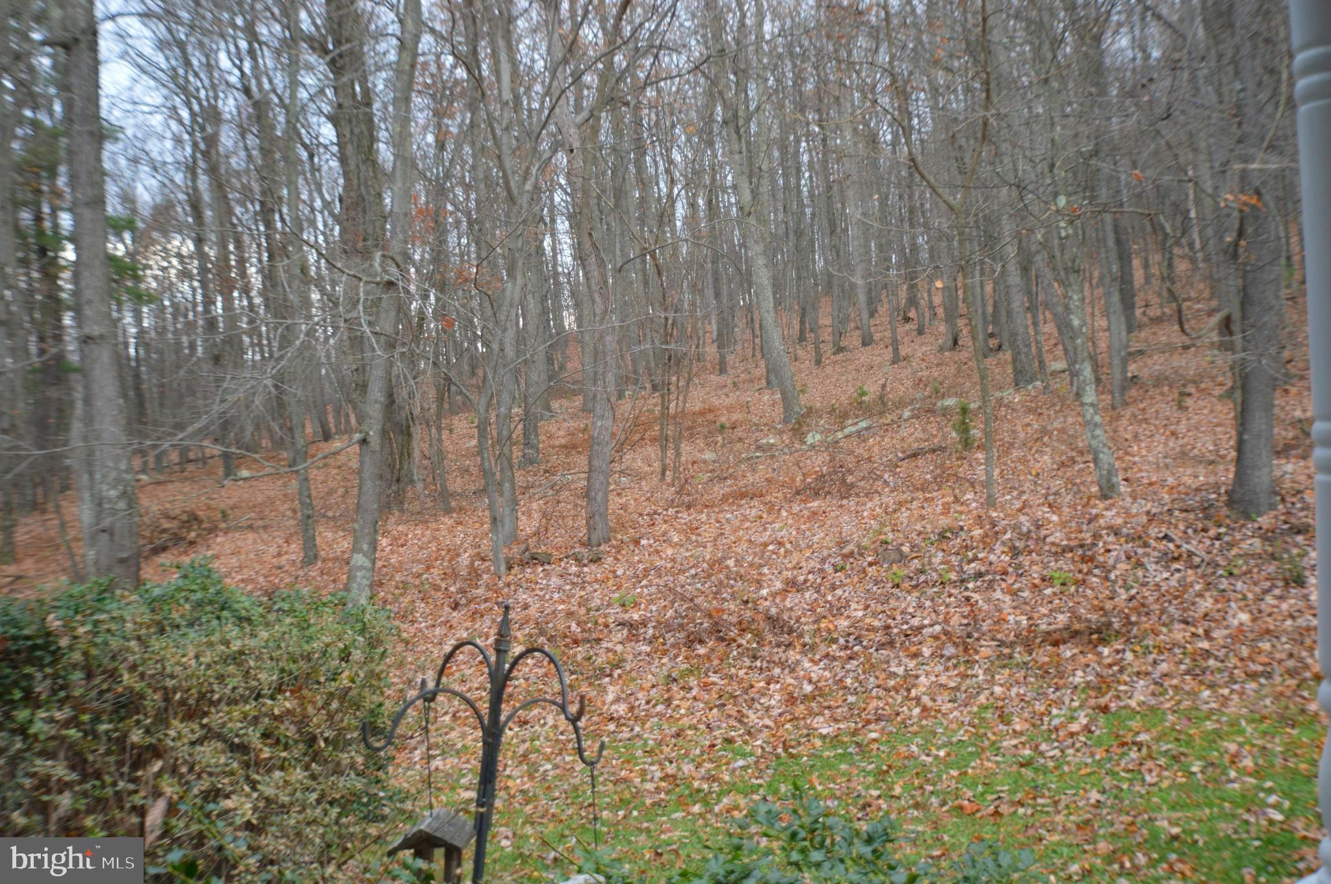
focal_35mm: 51
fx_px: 1884
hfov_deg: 38.9
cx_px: 666
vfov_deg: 26.4
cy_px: 442
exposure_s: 1/60
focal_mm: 34
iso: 500
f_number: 4.5
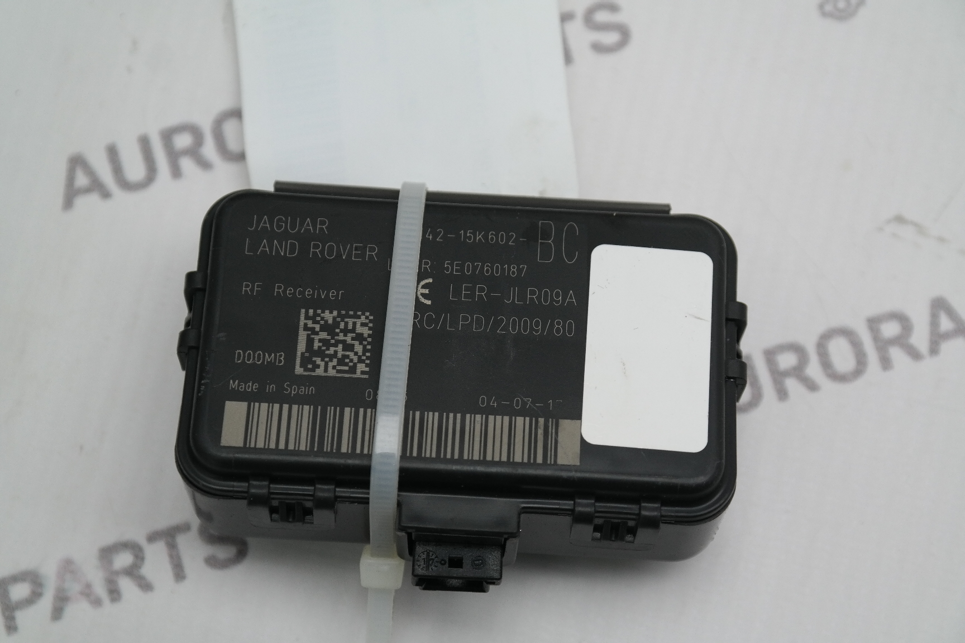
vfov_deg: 16.3
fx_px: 2251
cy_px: 322
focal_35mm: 84
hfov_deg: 24.2
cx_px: 482
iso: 400
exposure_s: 1/80
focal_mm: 55
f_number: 5.6
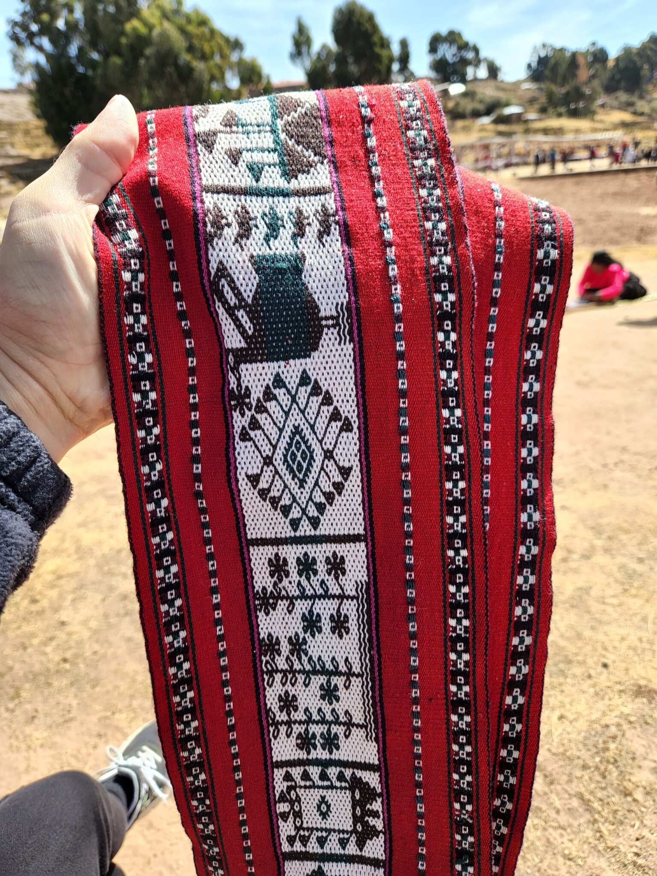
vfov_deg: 73.9
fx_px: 582
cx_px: 328
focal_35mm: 23
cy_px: 438
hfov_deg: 58.9
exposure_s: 1/628
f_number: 1.8
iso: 20
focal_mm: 5.4
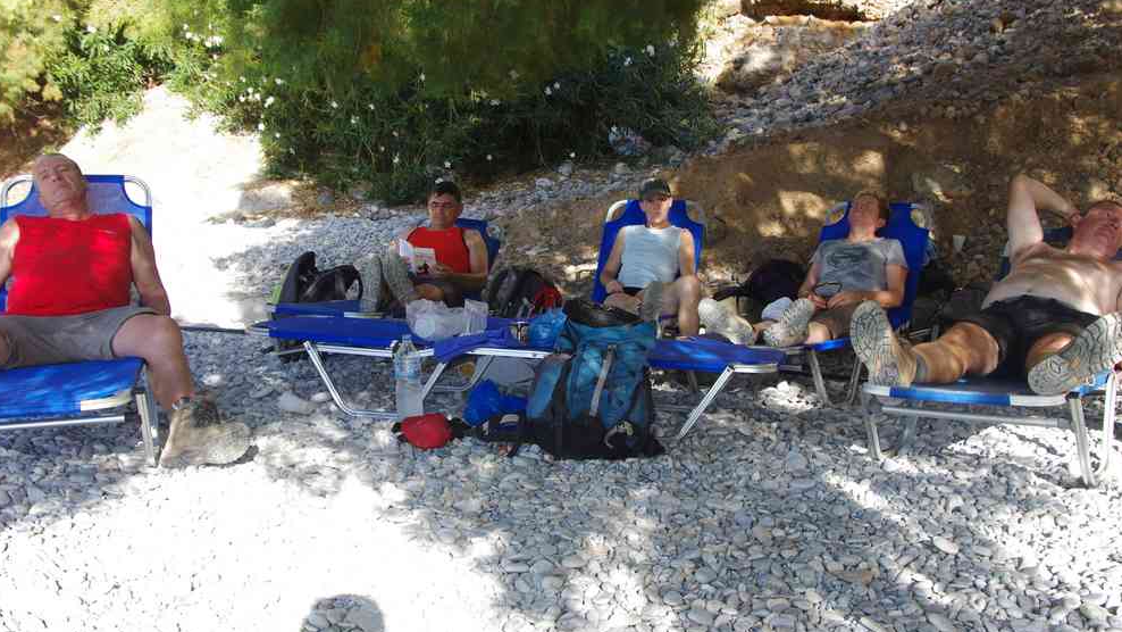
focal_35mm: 37
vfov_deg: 32.2
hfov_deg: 54.4
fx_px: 1092
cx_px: 557
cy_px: 278
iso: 200
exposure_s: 1/50
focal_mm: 23.1
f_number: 8
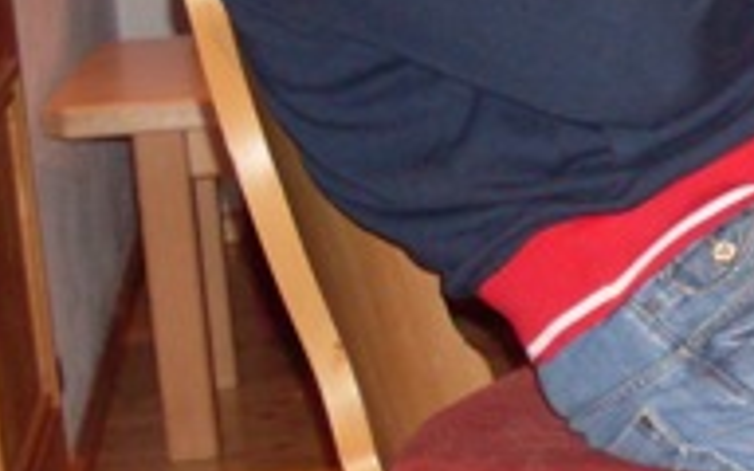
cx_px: 1245
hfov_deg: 14.2
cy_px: 169
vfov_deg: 9.8
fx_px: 2754
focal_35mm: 134
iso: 160
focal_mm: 6.3
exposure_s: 1/45
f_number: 2.8
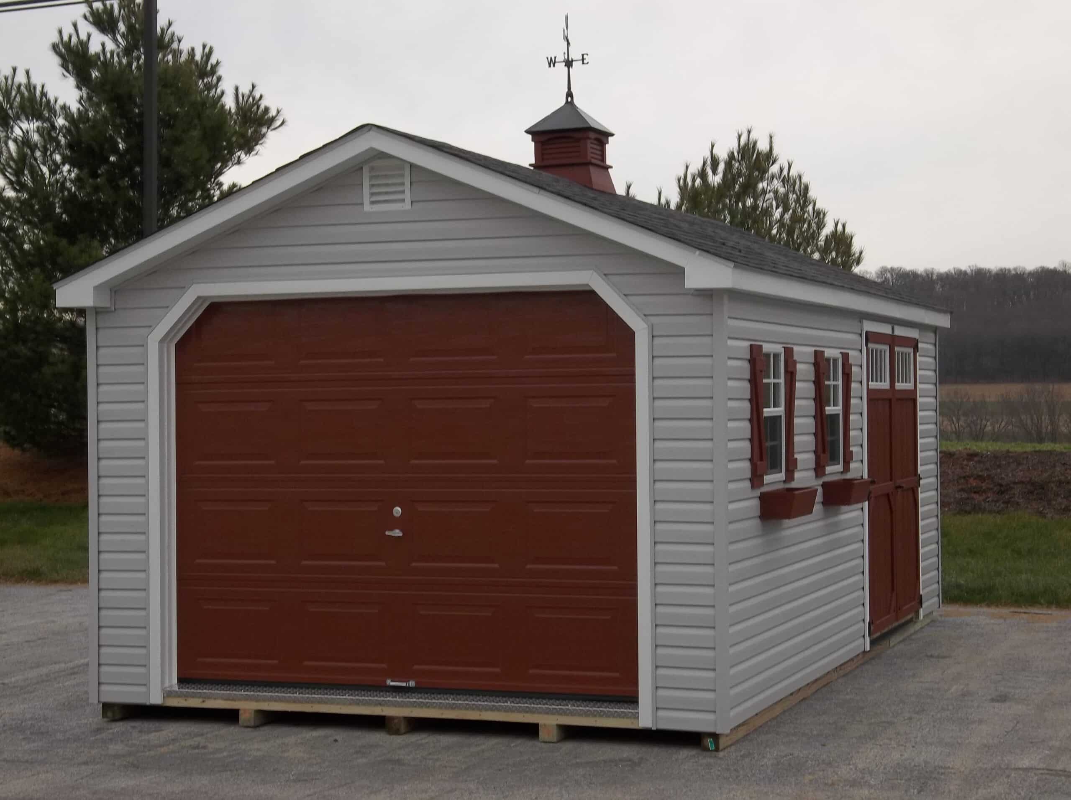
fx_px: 1946
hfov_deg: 30.8
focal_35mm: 63
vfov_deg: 23.2
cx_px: 536
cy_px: 400
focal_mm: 11.2
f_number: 5.6
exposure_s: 1/80
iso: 80
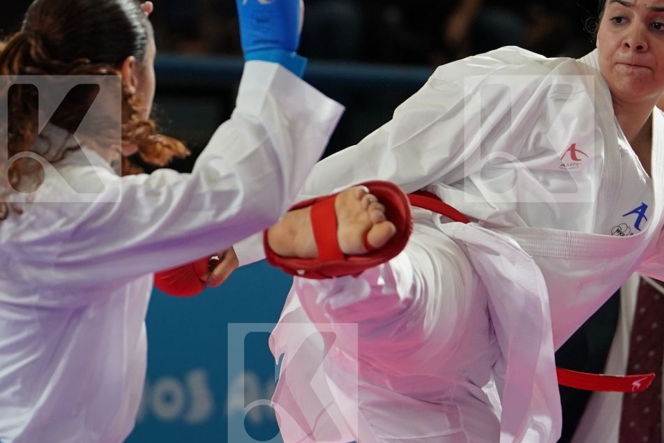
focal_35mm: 567
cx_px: 293
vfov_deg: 2.4
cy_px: 139
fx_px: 10459
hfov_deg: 3.6
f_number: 2.8
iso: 1000
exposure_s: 1/1000
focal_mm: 200
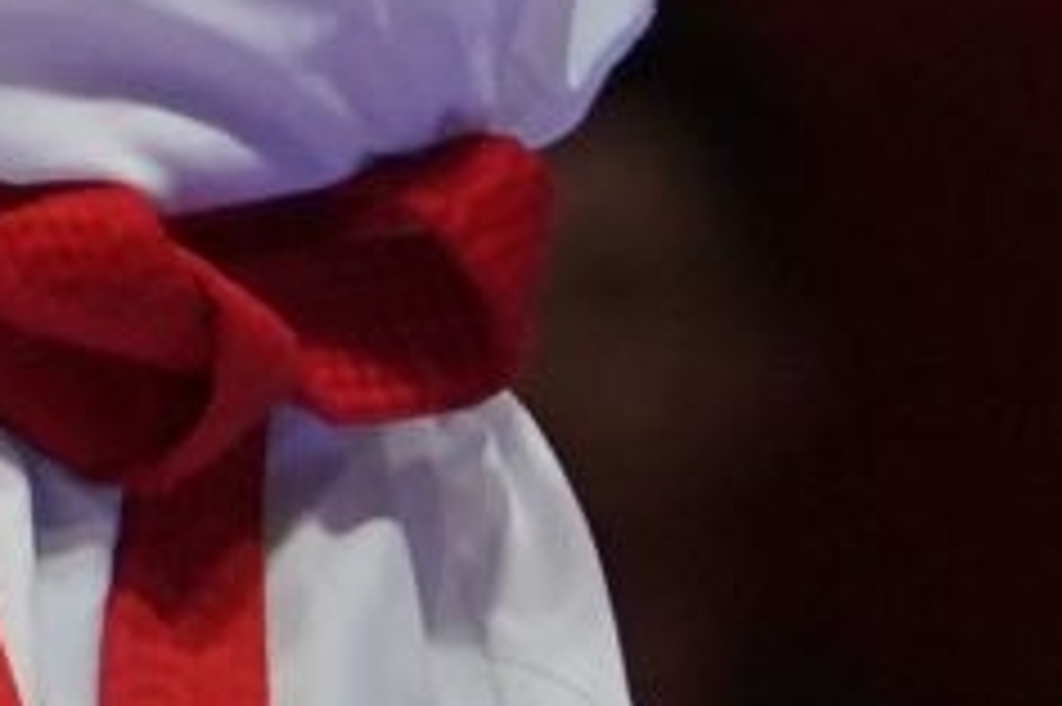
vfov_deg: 0.5
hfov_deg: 0.7
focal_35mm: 2872
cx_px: -616
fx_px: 84662
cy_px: -782
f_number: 4
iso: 2000
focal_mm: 251
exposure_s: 1/1000
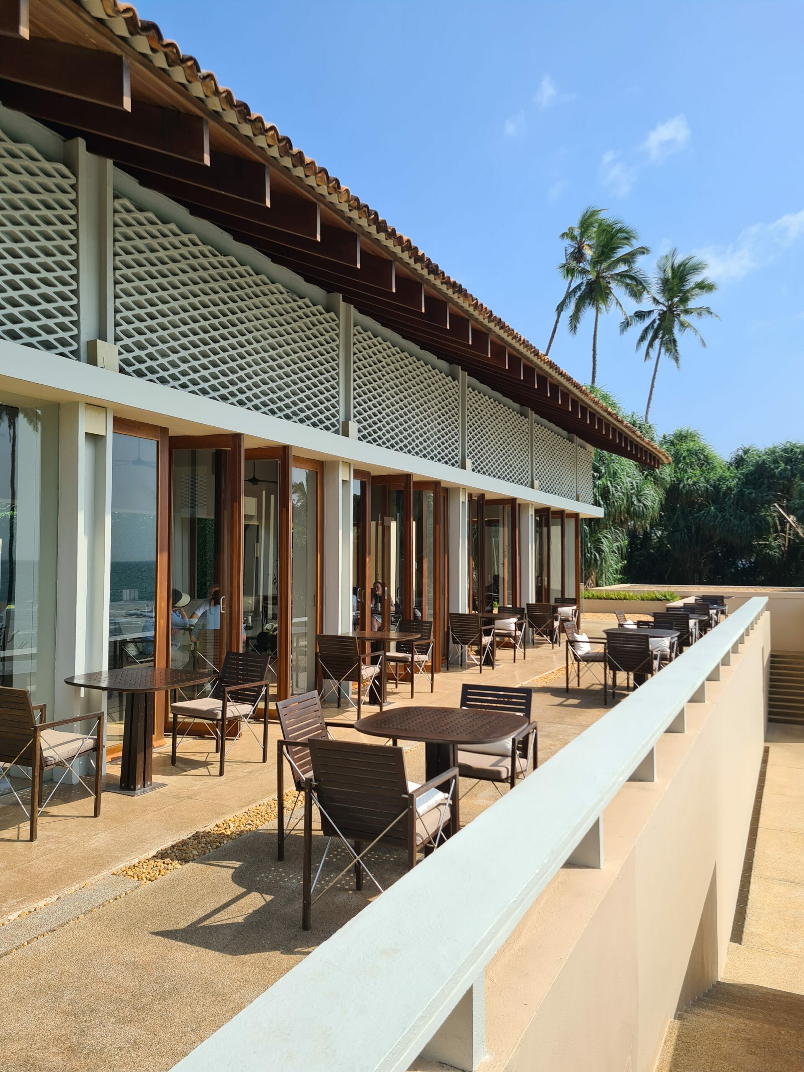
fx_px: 805
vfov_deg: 67.3
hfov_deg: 53.1
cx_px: 402
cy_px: 536
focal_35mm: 26
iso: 50
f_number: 1.8
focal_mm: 5.4
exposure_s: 1/2232
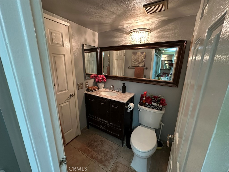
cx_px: 114
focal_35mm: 14
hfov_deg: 102.1
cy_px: 86
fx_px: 93
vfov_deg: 85.7
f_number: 2.2
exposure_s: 1/40
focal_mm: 2.22
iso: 800
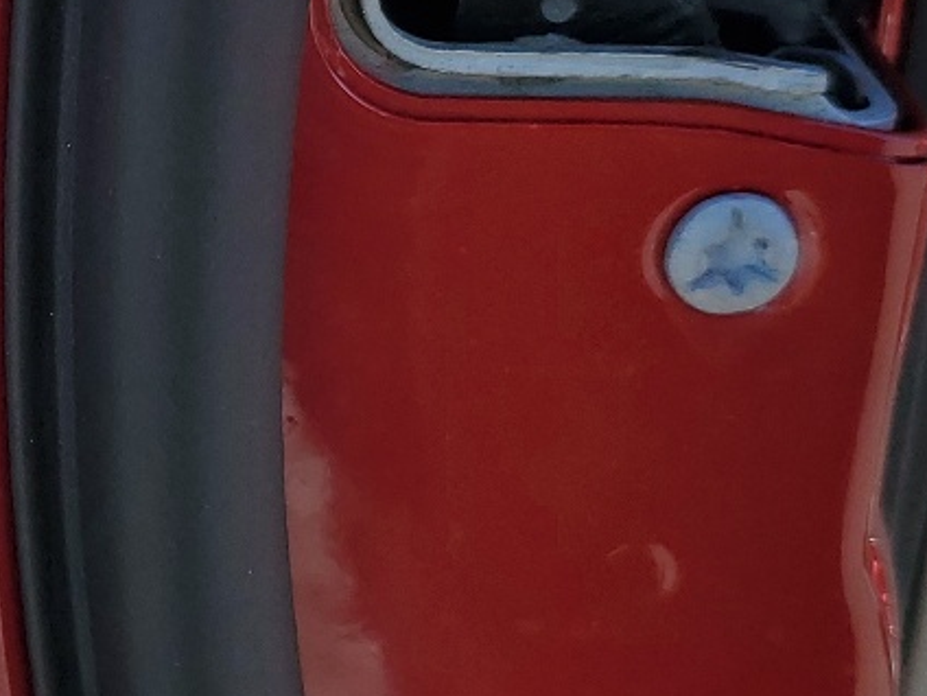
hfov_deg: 19.4
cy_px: 234
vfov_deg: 15.1
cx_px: -26
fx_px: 2624
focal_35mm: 98
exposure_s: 1/2000
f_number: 1.5
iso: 50
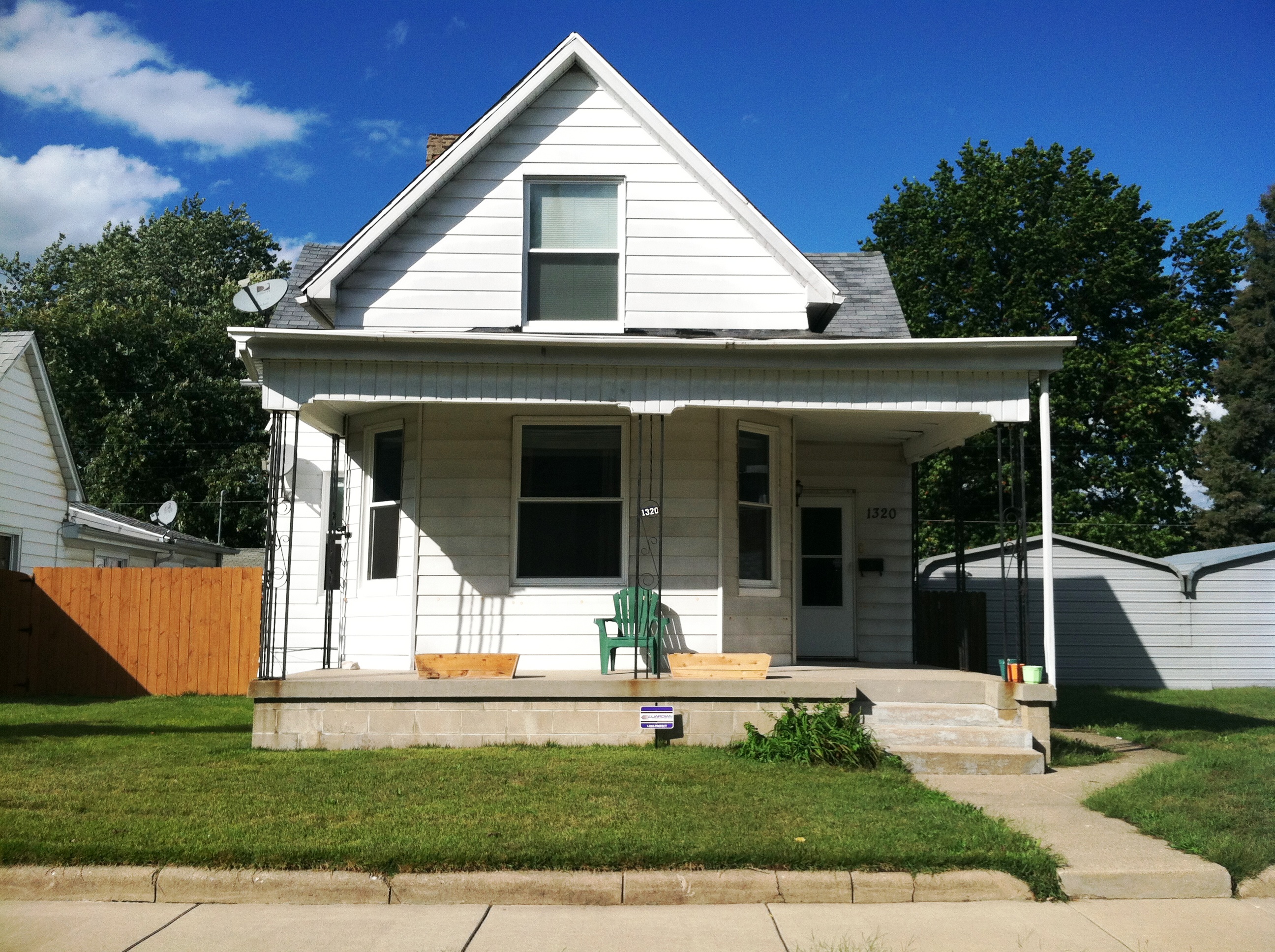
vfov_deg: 40.6
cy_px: 476
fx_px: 1287
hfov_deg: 52.7
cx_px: 638
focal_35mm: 35
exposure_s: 1/1875
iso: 80
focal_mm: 3.85
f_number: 2.8
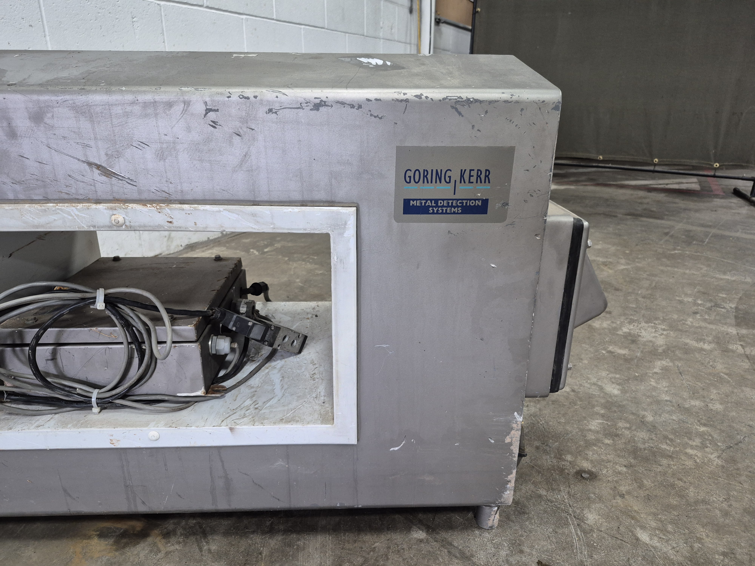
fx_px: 502
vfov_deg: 58.9
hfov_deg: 73.9
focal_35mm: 23
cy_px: 283
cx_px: 378
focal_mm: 5.4
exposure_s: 1/120
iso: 400
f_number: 1.8
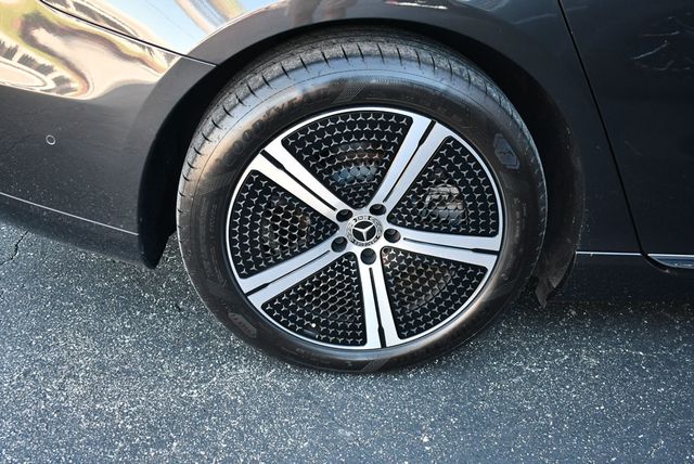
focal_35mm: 40
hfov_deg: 48.4
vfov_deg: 33.5
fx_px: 772
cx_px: 347
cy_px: 232
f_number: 3.5
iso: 800
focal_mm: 20
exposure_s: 1/250
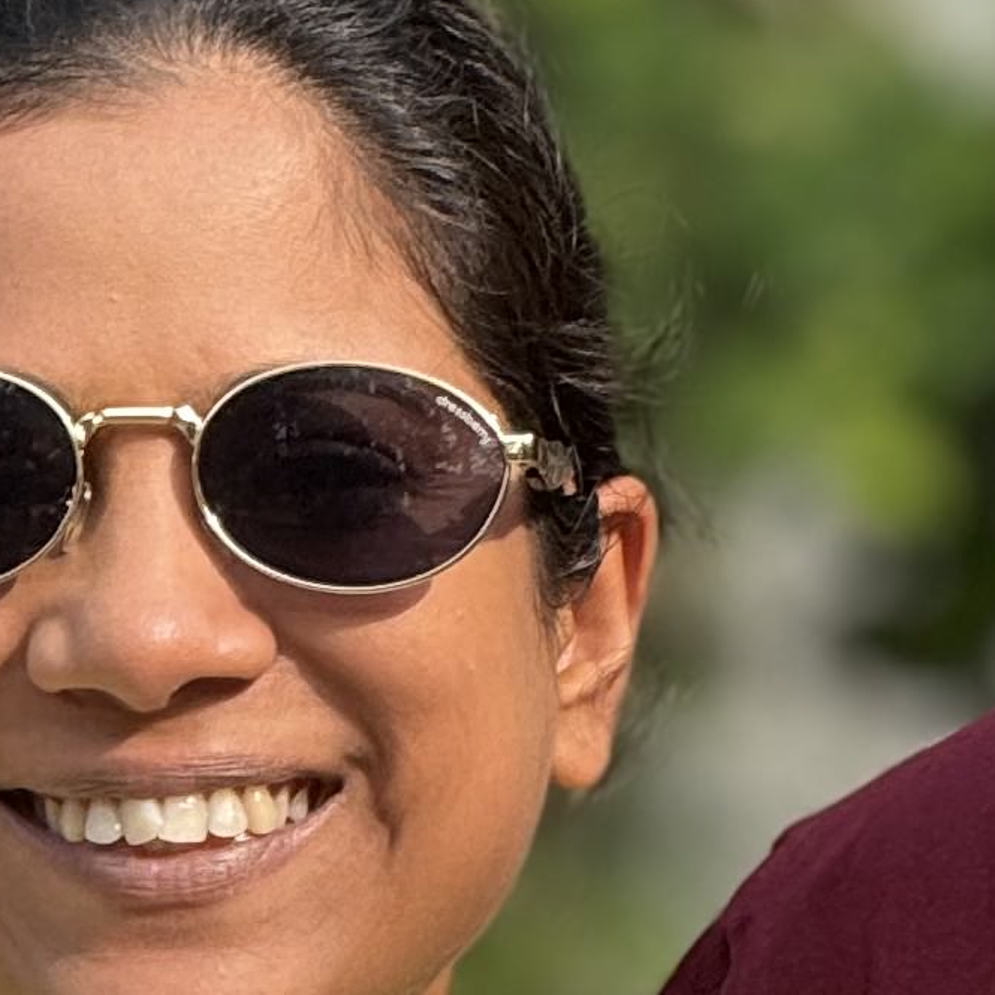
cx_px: 1074
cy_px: 1570
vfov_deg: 2.7
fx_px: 20910
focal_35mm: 643
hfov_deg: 2.7
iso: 50
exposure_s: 1/330
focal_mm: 15.66
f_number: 2.8
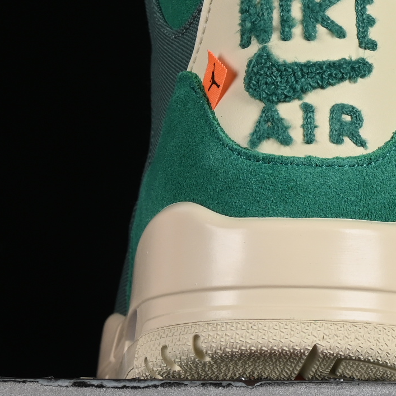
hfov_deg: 6.9
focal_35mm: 251
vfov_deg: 7.0
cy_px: 60
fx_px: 3249
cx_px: 478
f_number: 8
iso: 160
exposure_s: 1/80
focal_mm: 50
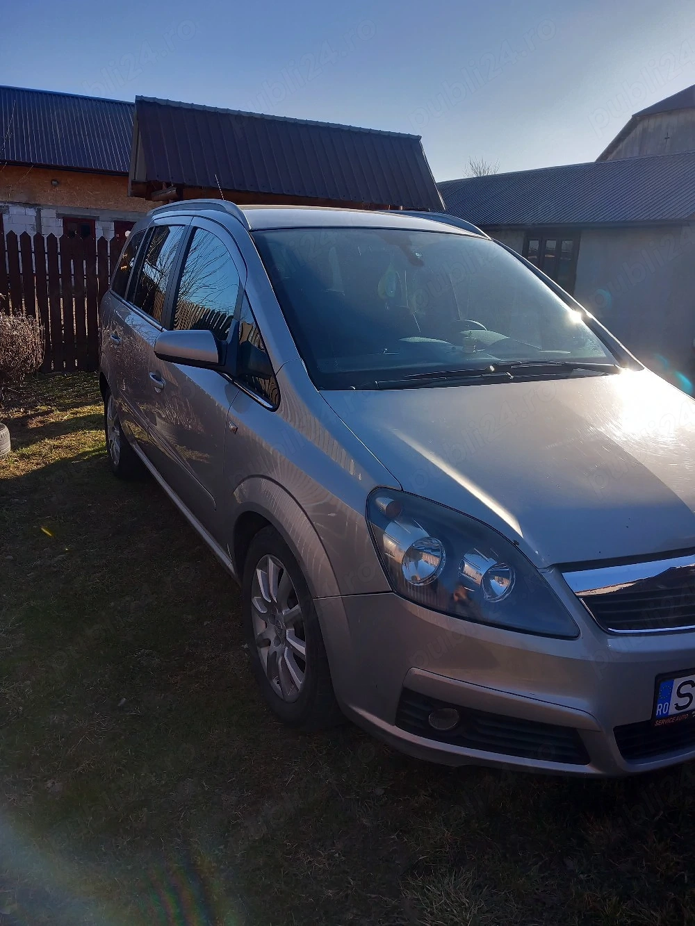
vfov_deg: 65.3
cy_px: 463
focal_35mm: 27
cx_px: 348
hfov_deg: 51.4
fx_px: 723
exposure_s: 1/213
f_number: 1.8
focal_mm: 4
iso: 20
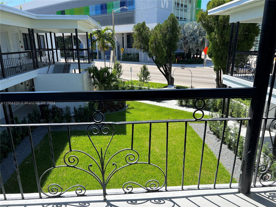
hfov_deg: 67.3
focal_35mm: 26
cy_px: 104
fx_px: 207
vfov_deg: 53.1
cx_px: 138
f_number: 1.5
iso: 50
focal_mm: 5.7
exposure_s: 1/1779
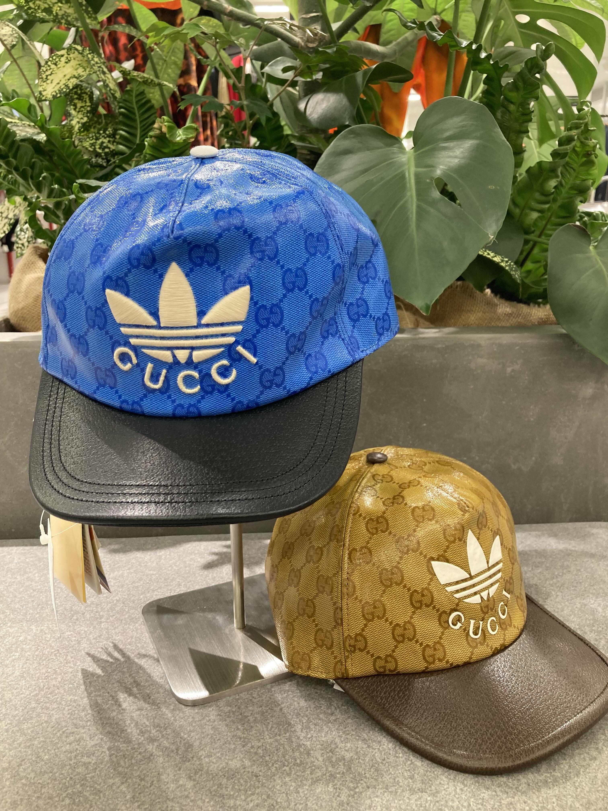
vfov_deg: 63.4
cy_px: 406
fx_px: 656
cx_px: 304
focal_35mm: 28
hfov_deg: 49.7
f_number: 1.8
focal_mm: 3.99
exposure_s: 1/60
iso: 125
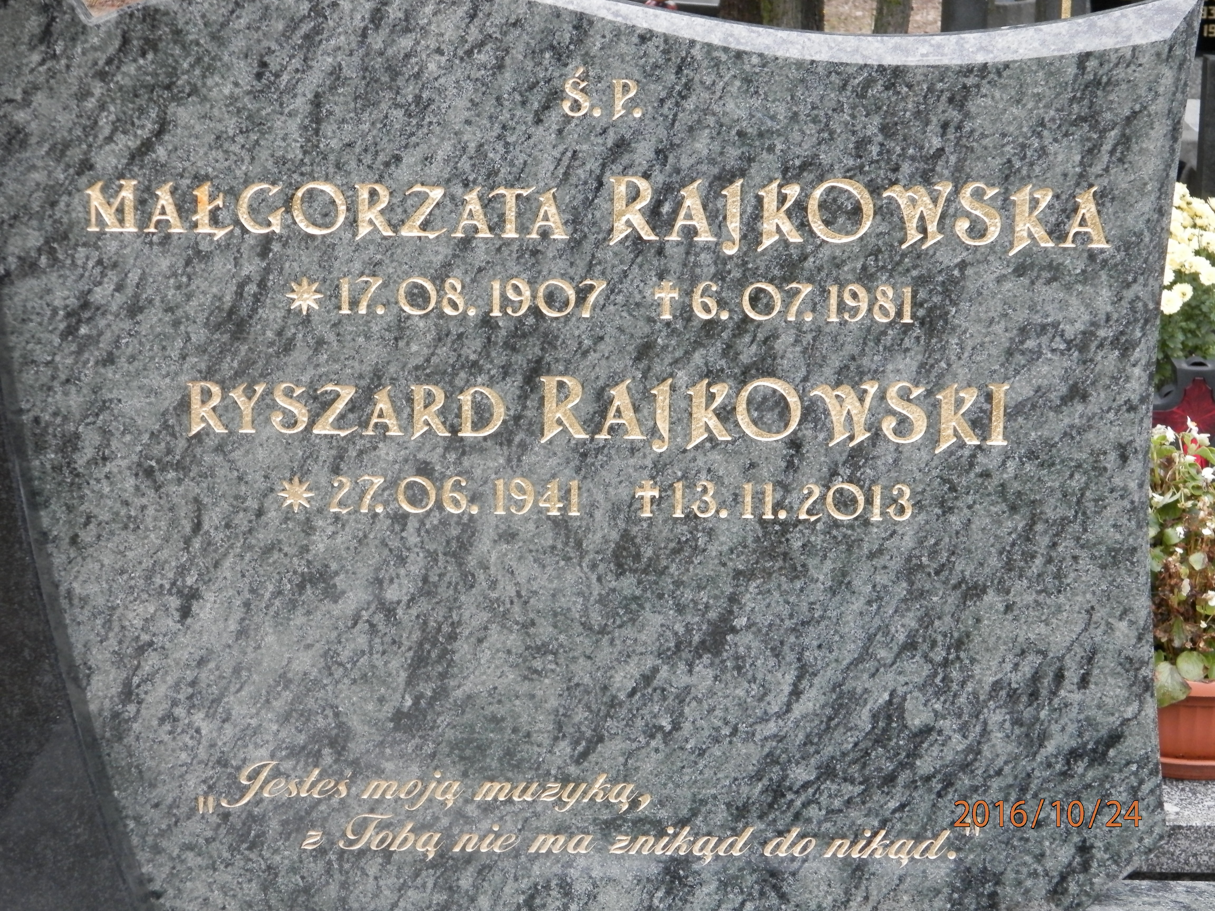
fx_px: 3721
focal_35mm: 106
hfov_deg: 18.5
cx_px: 608
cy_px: 456
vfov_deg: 14.0
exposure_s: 1/40
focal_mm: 19
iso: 200
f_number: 4.5
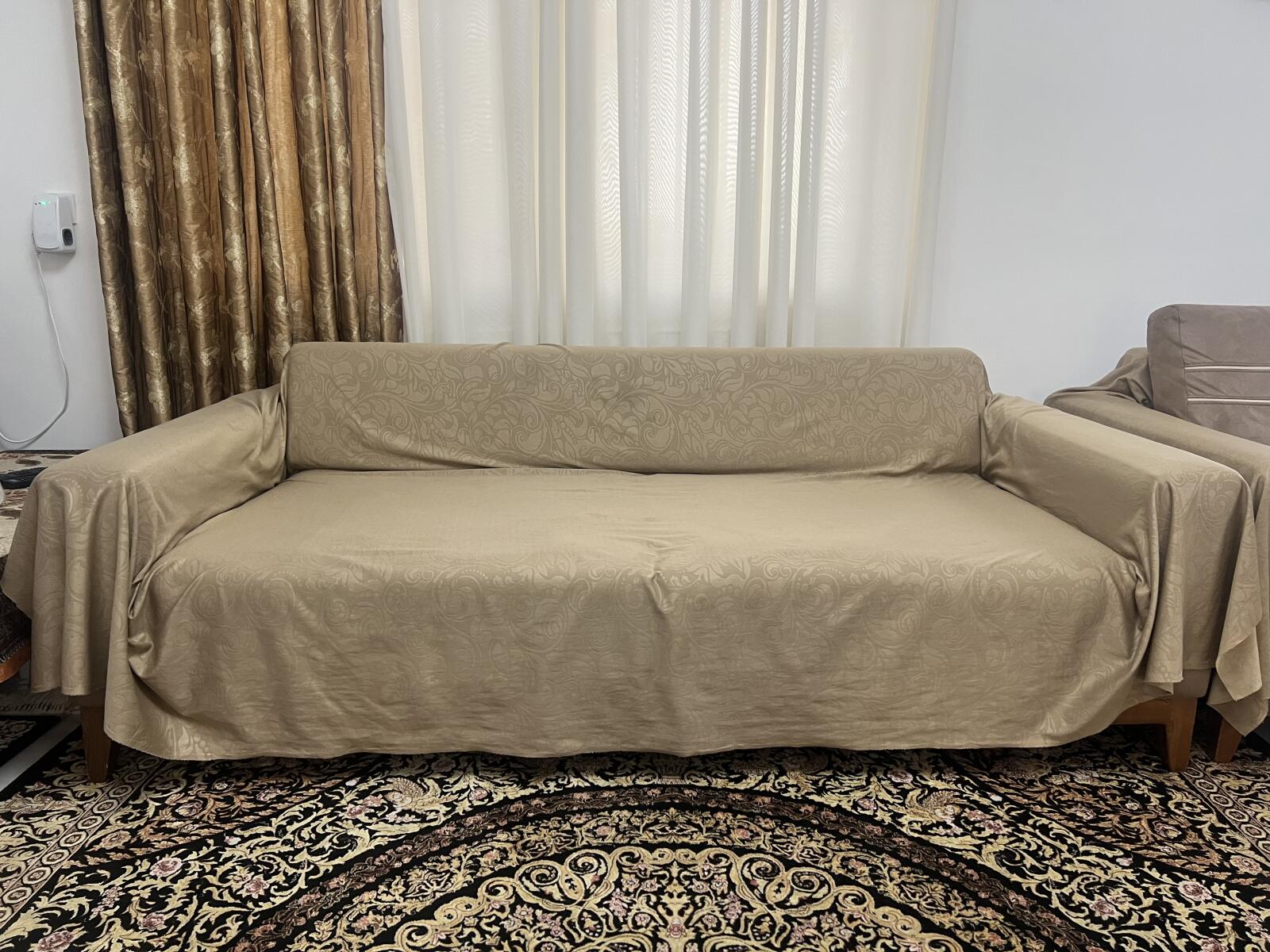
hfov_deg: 67.3
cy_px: 476
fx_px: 954
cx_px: 635
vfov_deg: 53.1
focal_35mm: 26
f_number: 1.5
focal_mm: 5.7
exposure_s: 1/50
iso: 100
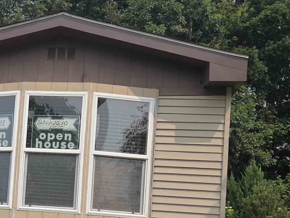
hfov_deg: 29.2
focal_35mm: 61
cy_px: 205
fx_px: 511
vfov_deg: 23.3
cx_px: -12
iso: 80
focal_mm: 5.4
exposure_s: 1/4663
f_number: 1.8
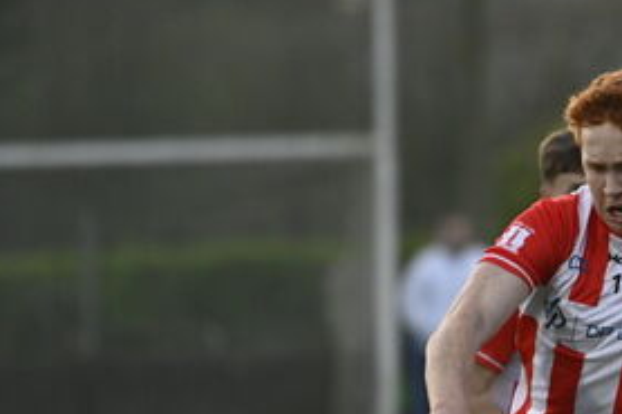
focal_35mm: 1209
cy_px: 373
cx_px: 732
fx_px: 20876
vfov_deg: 1.1
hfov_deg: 1.7
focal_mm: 420
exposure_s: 1/800
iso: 4000
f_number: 5.6
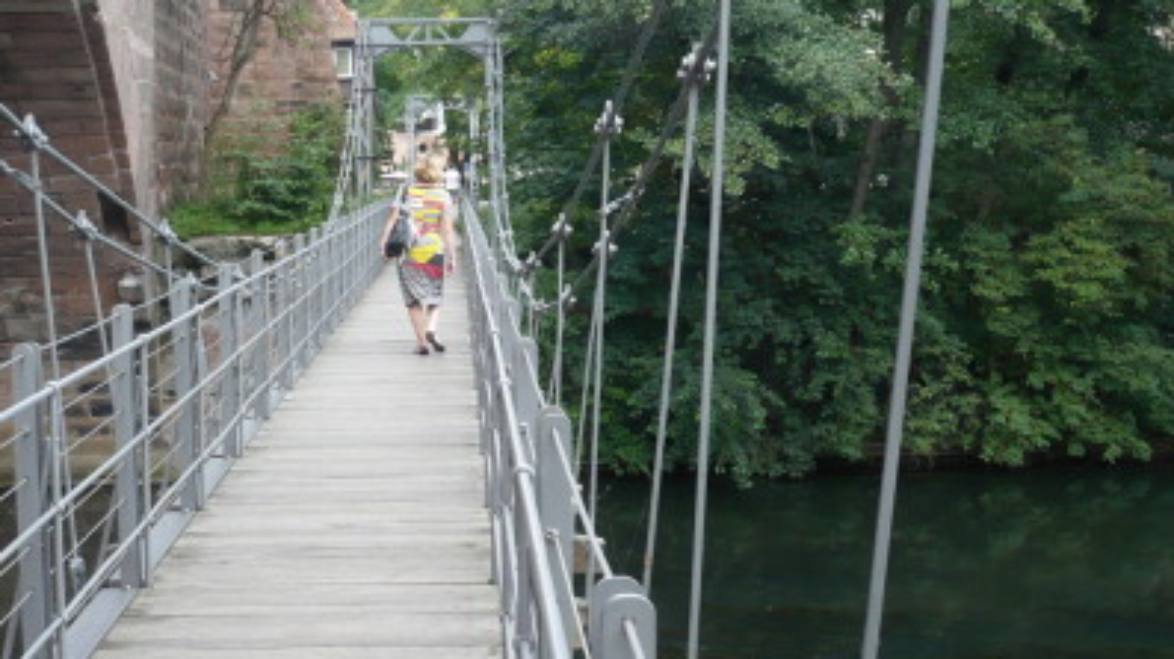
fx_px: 1494
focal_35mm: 48
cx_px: 447
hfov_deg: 42.6
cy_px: 321
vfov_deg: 24.9
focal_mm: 5.8
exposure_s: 1/100
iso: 100
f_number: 2.8
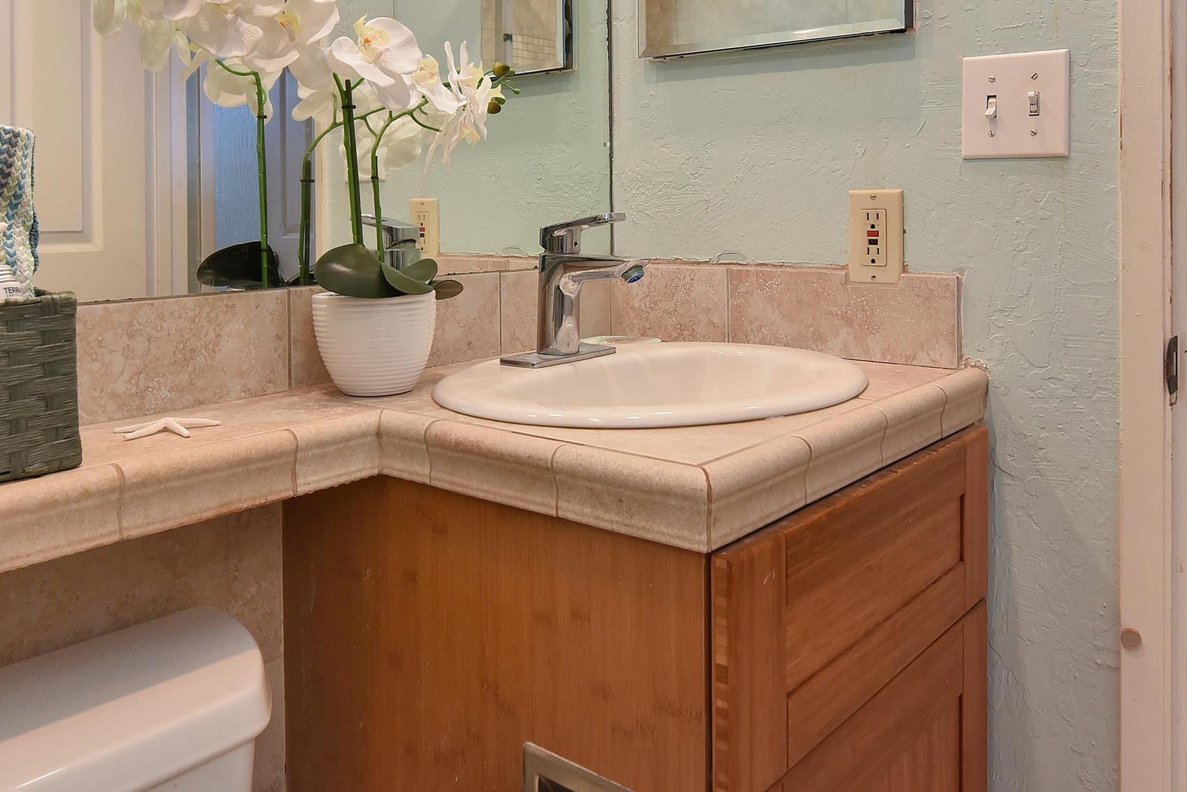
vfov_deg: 41.5
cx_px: 595
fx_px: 1022
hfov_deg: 60.3
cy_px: 229
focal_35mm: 31
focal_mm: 17
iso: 800
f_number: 16
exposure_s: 1/60
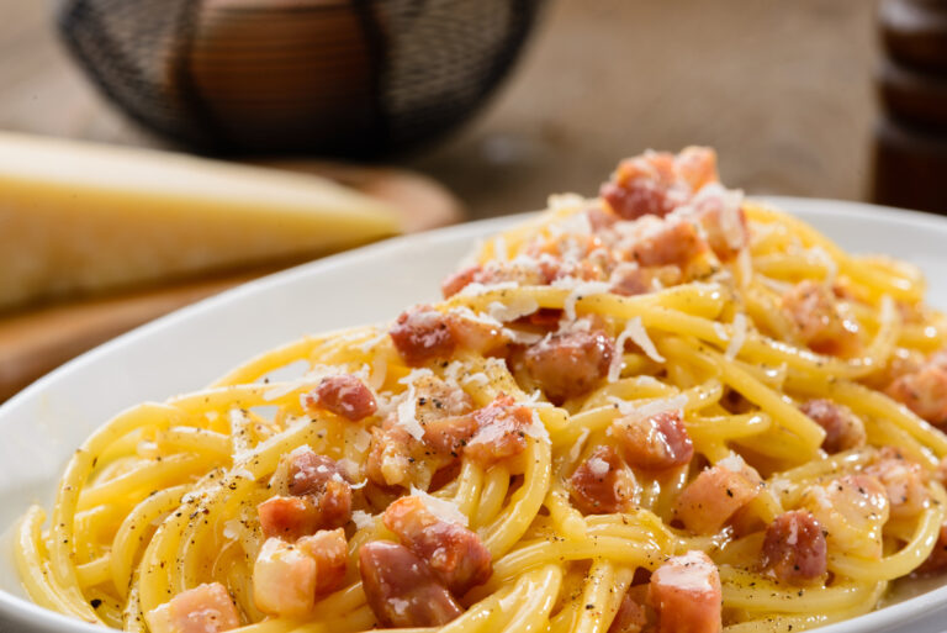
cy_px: 316
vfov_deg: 13.1
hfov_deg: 19.4
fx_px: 2764
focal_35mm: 105
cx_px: 474
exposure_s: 1/100
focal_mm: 105
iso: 50
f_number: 16
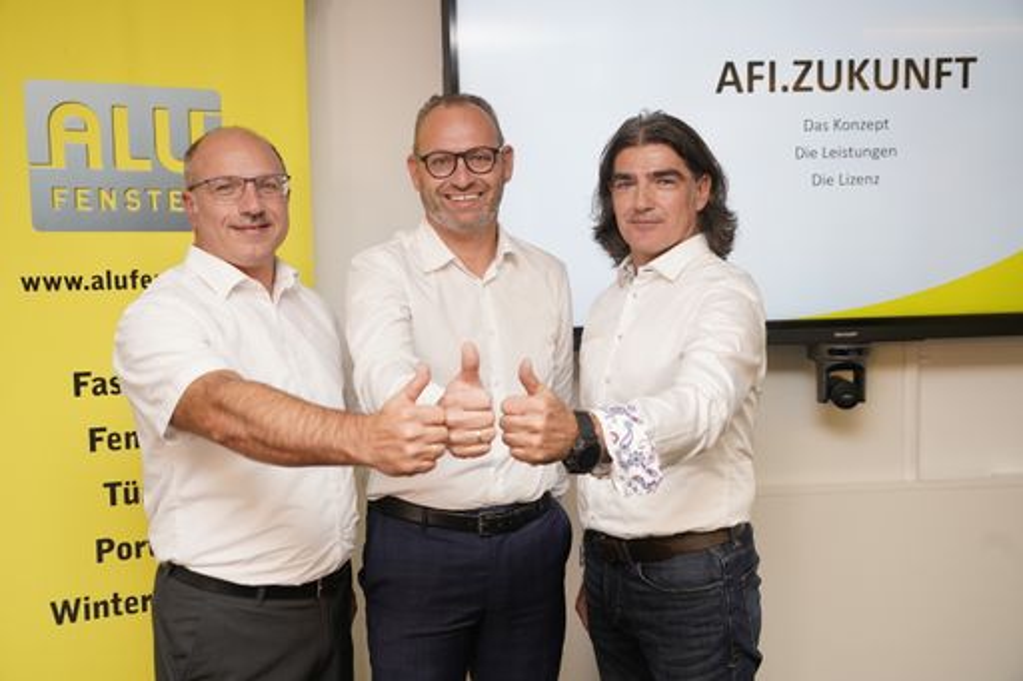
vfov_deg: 37.8
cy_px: 340
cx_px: 512
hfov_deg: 54.4
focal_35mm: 35
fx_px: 994
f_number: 4.5
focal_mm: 35
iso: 500
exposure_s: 1/80
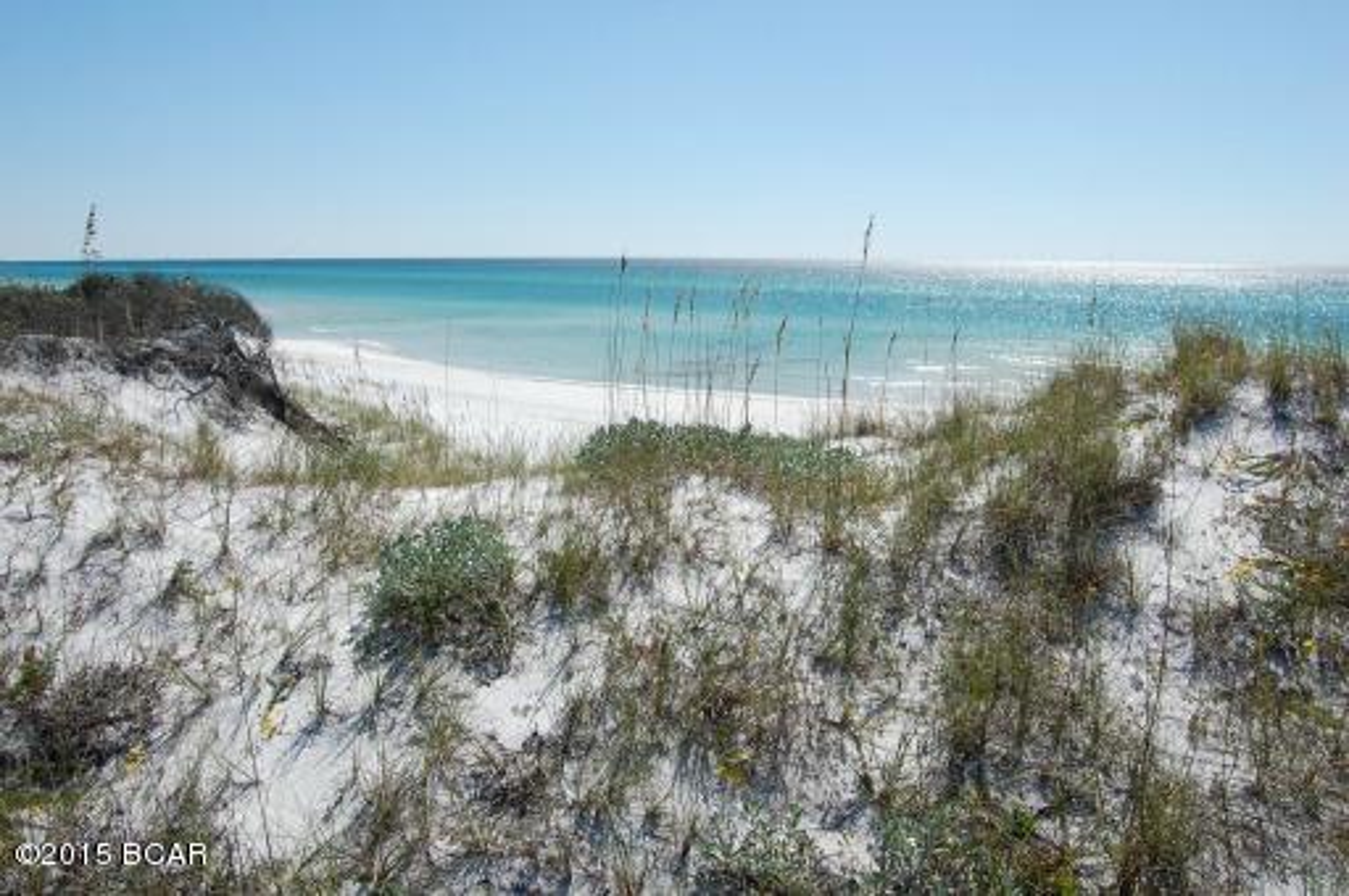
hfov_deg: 62.0
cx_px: 674
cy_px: 448
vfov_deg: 43.5
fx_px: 1123
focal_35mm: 30
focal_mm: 20
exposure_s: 1/400
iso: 200
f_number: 11
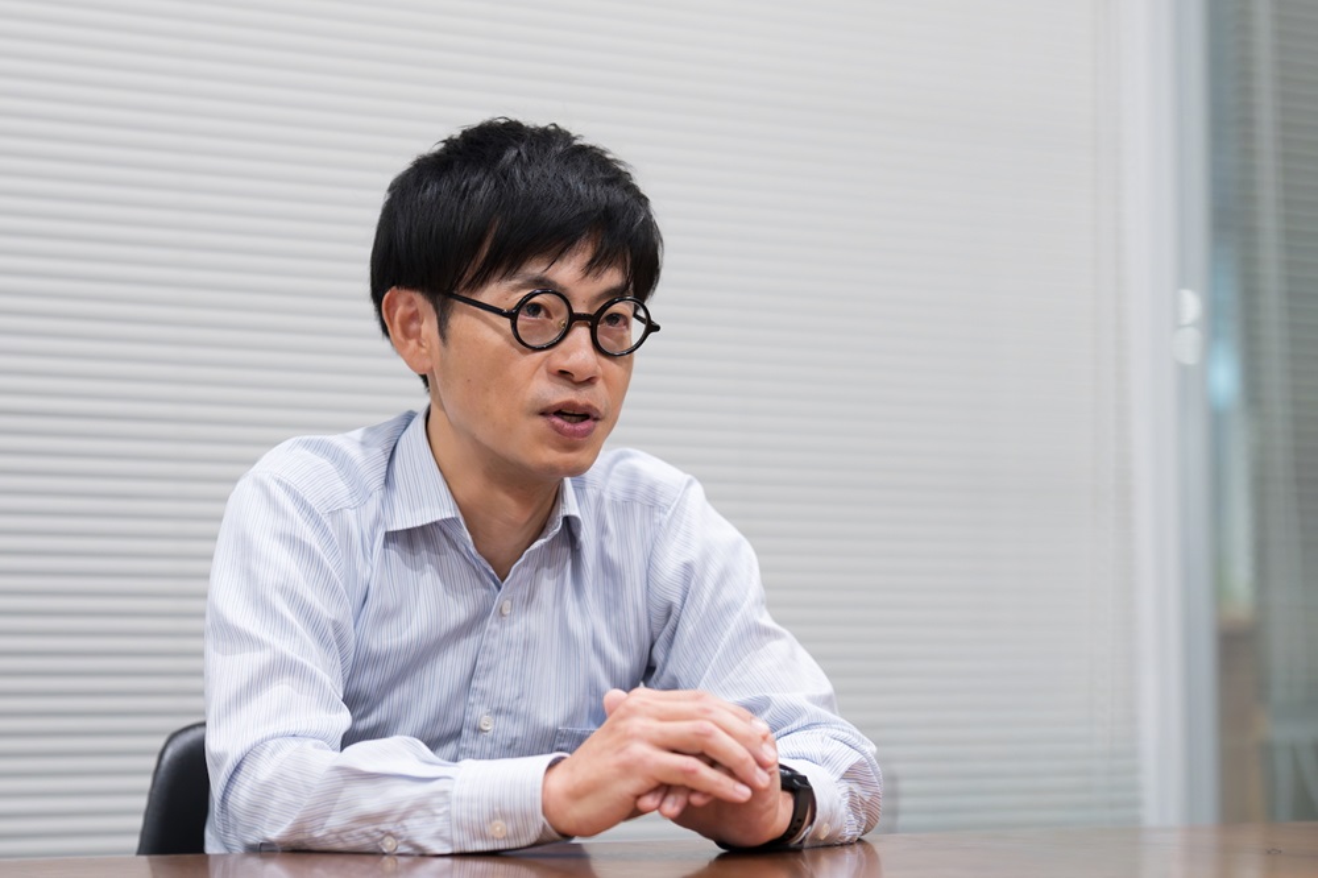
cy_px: 439
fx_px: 2745
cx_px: 659
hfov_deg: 27.0
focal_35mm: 75
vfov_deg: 18.2
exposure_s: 1/250
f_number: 1.6
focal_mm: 50
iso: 1250
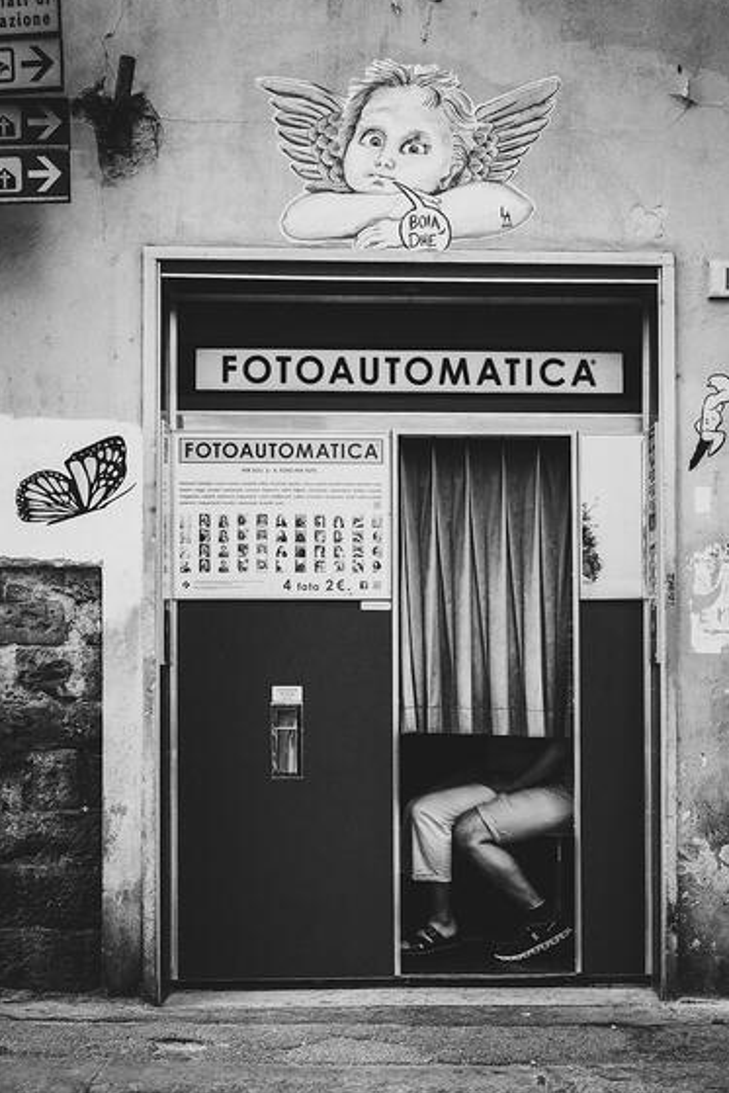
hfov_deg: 30.5
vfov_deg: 44.5
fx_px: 1336
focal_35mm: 44
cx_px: 373
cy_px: 557
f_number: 8
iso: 1250
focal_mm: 27
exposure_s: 1/125
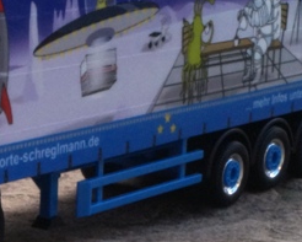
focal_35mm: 145
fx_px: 1297
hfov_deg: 12.1
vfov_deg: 10.5
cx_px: -263
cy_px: 280
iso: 640
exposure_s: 1/60
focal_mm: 22
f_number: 22
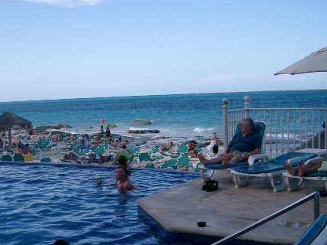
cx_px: 108
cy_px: 182
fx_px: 529
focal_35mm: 56
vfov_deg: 25.8
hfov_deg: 34.0
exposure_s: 1/640
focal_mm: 7.6
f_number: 5
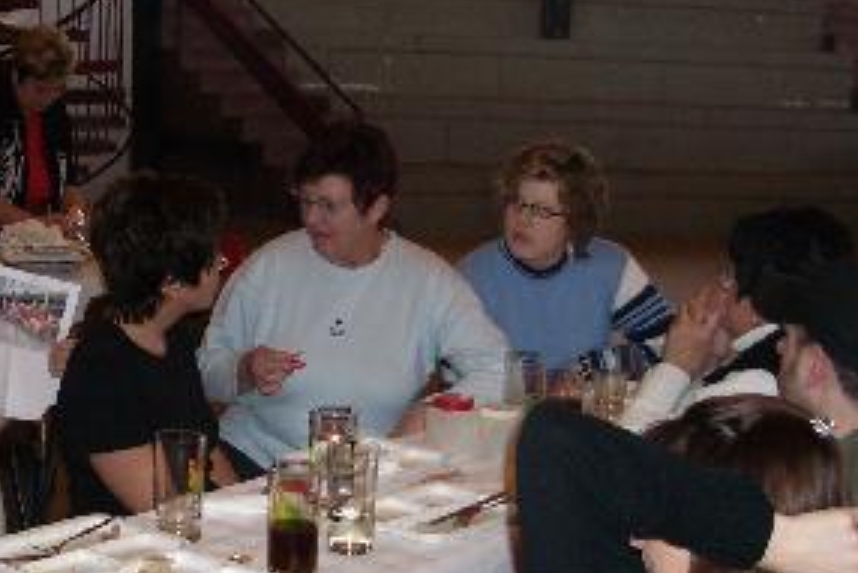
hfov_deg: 28.2
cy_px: 390
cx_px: 171
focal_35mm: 70
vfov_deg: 19.4
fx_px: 1669
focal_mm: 5.8
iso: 200
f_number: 2.6
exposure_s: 1/60
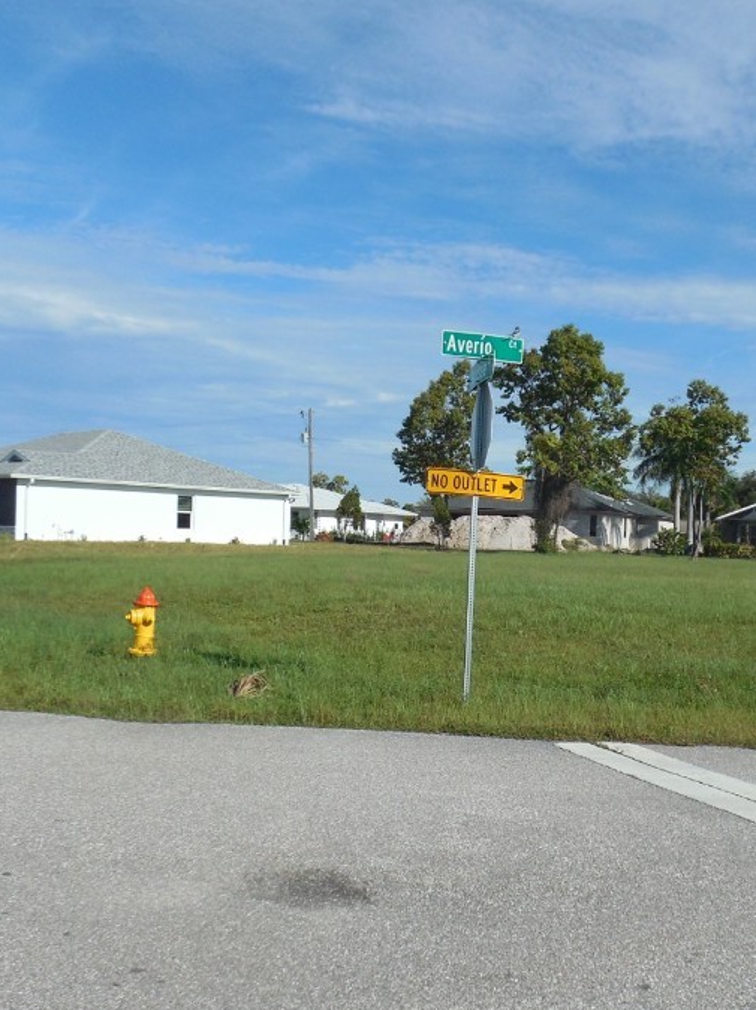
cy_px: 551
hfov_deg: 37.3
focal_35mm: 38
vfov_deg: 48.9
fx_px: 1107
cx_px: 497
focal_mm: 4.5
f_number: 6.6
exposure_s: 1/500
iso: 125
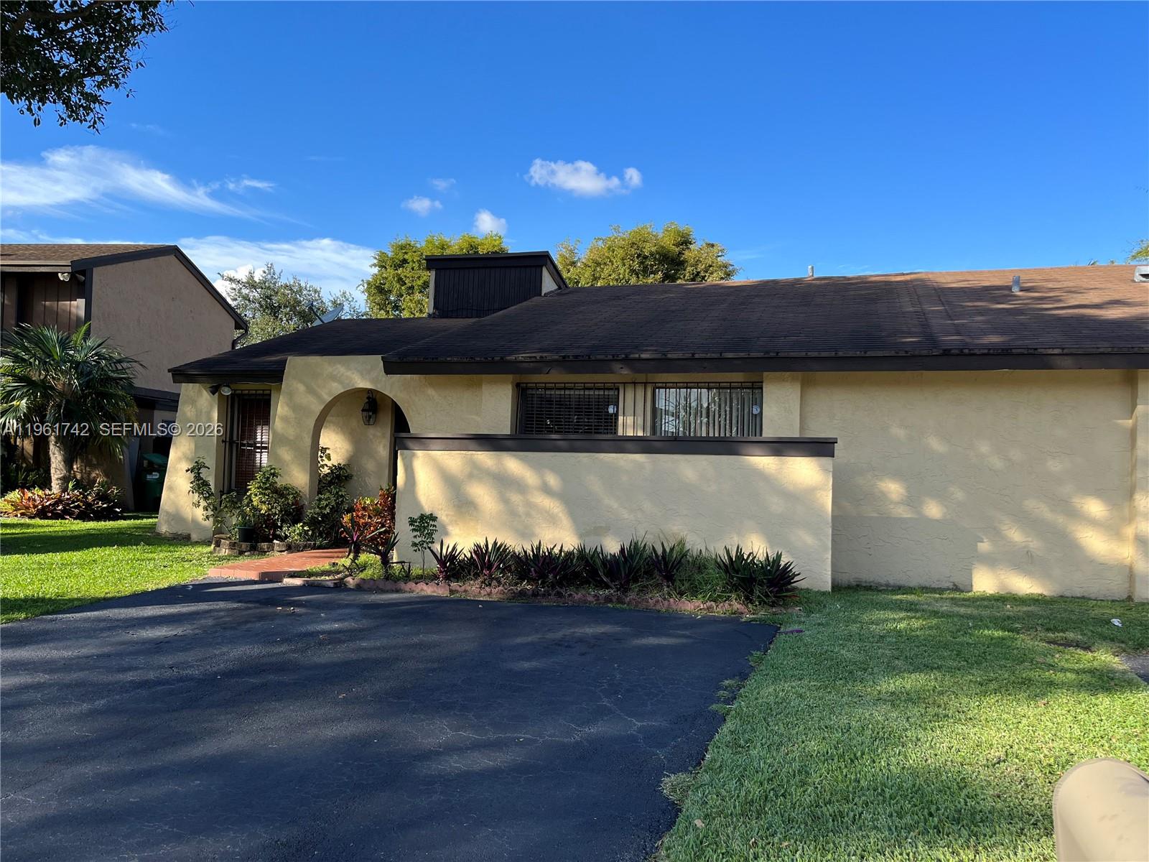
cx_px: 574
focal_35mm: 26
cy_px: 431
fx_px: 863
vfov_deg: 53.1
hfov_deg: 67.3
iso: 50
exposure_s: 1/1721
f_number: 1.6
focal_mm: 5.1
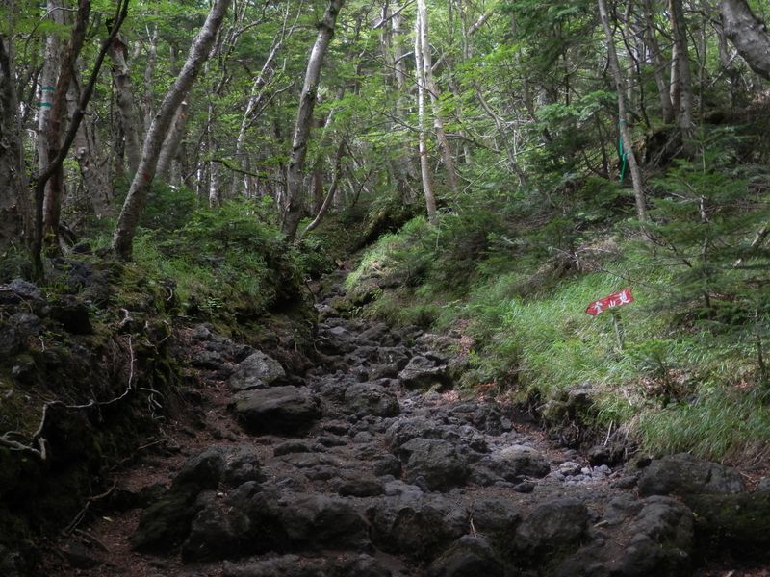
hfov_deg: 38.9
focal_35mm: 49
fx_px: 1090
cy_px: 288
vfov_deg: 29.7
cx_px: 385
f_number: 4
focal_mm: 8.9
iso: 125
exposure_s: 1/100
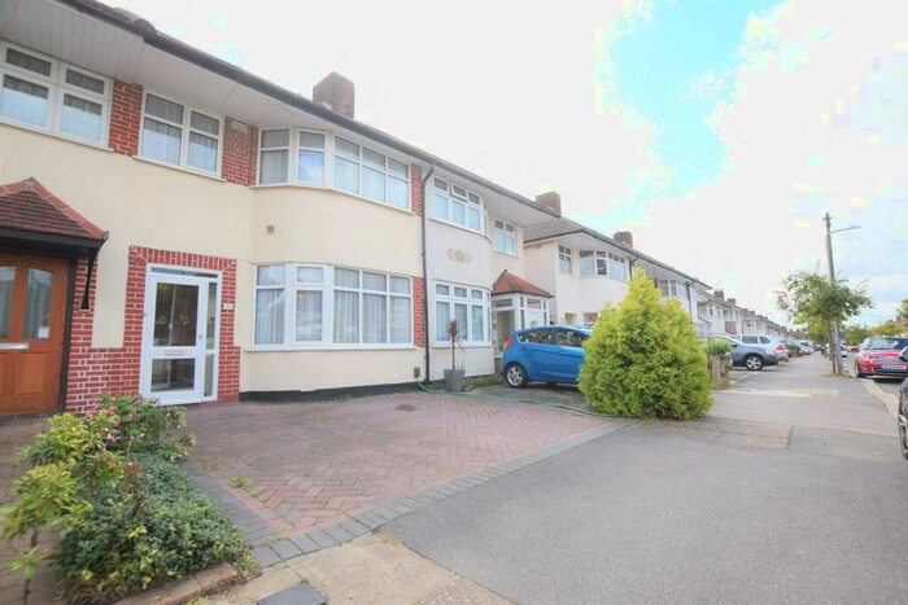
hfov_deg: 100.4
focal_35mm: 15
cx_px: 454
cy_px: 302
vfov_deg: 77.4
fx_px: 378
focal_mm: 10
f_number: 8
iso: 360
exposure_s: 1/250
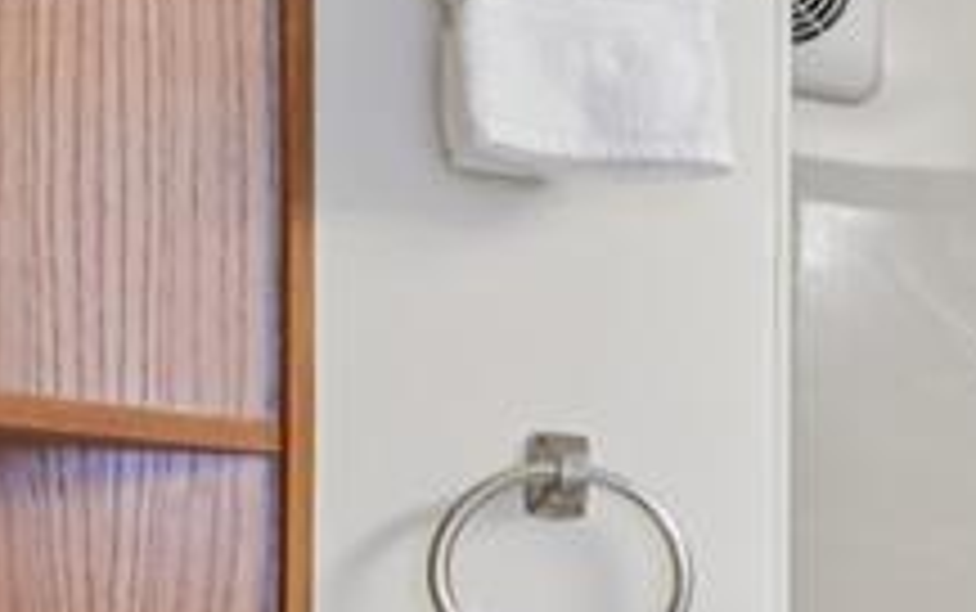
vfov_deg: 17.1
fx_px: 1993
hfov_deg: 19.4
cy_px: 603
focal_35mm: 75
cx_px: 1831
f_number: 8
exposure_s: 1/8
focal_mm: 10.4
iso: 800
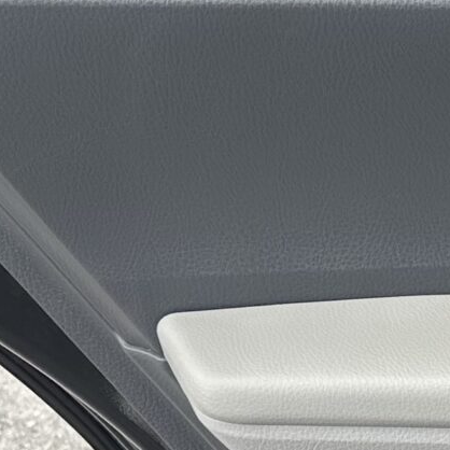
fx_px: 1912
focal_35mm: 130
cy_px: 303
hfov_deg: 13.1
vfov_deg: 13.4
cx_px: 547
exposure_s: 1/306
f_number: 1.78
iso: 80
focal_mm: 6.86
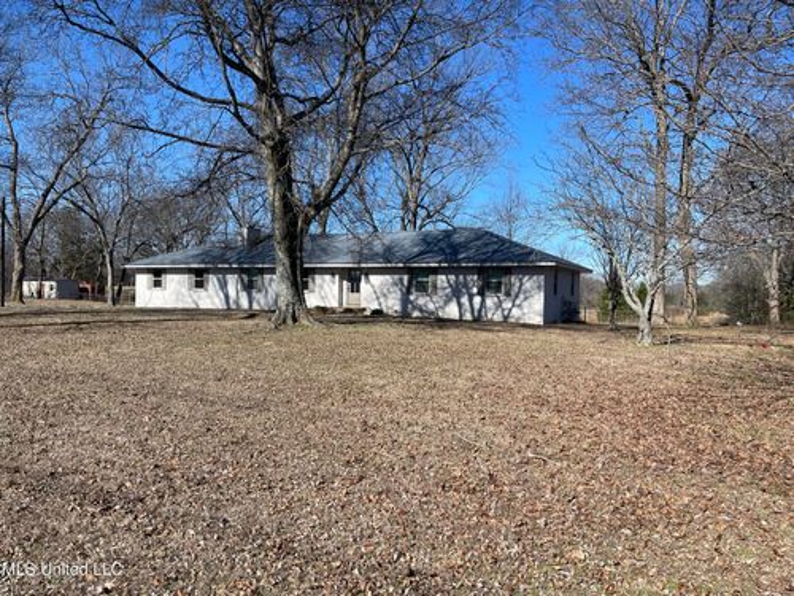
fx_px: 596
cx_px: 397
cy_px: 298
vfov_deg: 53.1
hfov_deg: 67.3
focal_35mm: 26
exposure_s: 1/3922
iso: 50
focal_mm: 5.1
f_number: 1.6
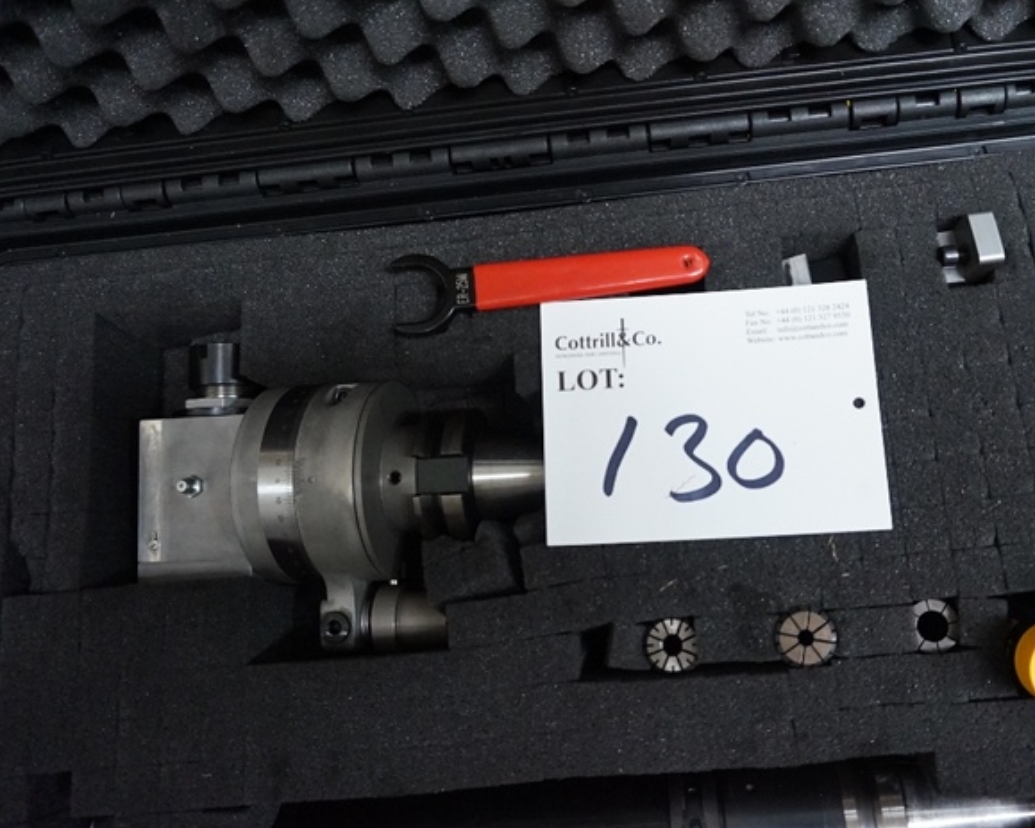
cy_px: 408
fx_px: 858
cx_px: 629
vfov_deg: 51.5
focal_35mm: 28
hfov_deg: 61.6
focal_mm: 16
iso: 2500
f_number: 3.5
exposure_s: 1/60
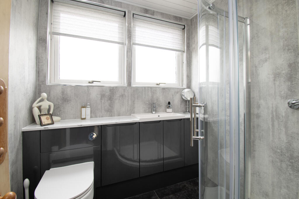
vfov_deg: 77.3
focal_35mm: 15
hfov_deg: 100.4
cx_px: 150
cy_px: 100
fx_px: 125
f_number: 9
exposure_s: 1/13
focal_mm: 10
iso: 320
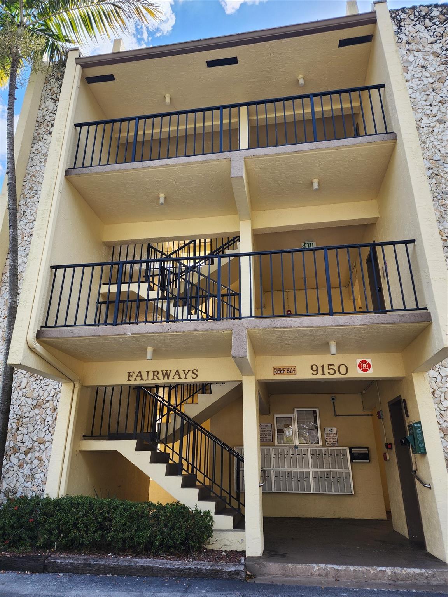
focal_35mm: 23
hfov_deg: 58.9
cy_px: 298
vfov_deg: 73.9
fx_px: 397
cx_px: 224
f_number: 1.8
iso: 12
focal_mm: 6.4
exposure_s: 1/249
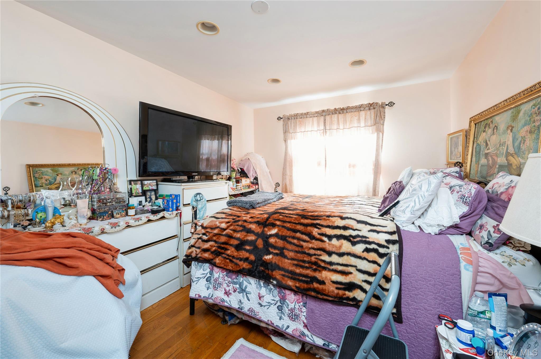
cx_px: 270
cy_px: 180
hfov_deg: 104.3
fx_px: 210
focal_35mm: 14
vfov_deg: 81.1
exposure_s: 1/3
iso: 200
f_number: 11
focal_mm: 14
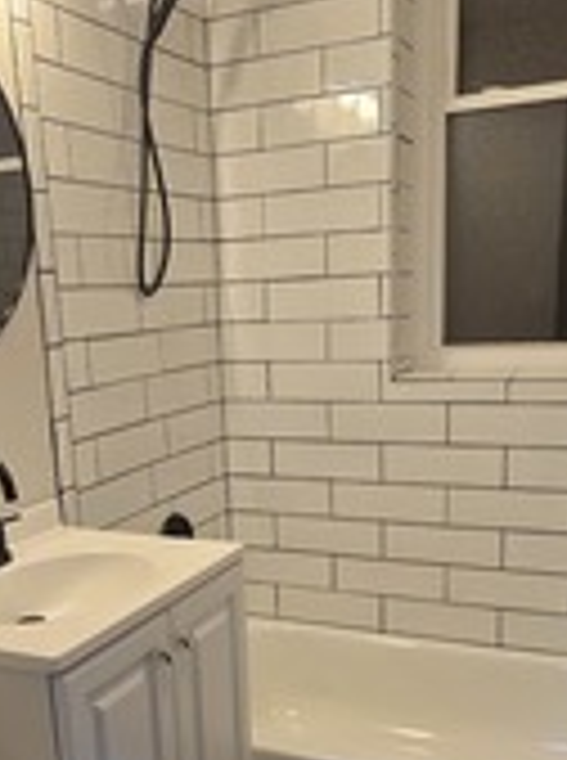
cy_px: 540
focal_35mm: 37
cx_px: 225
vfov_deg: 48.9
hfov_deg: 38.4
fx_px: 811
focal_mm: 2.2
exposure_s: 1/60
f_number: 2.2
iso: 200
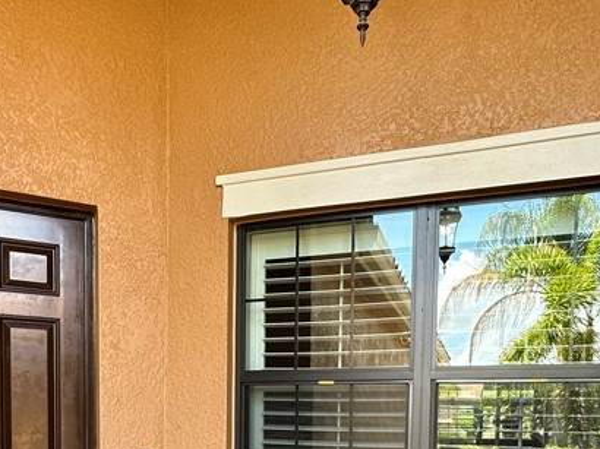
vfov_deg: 36.3
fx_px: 606
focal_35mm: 35
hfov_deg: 52.6
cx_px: 275
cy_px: 456
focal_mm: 2.22
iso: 64
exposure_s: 1/99
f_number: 2.2
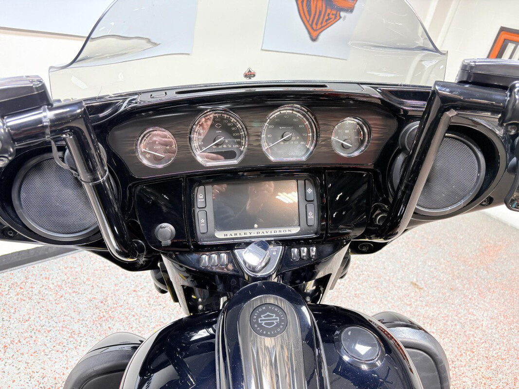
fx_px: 390
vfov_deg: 53.1
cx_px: 260
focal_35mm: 26
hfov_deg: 67.3
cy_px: 194
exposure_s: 1/60
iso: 64
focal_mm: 5.96
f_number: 1.6
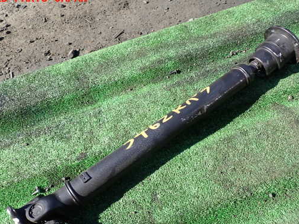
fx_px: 259
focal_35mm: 30
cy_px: 125
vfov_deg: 46.7
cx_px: 158
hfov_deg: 59.9
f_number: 2.8
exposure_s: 1/500
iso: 100
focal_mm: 4.5
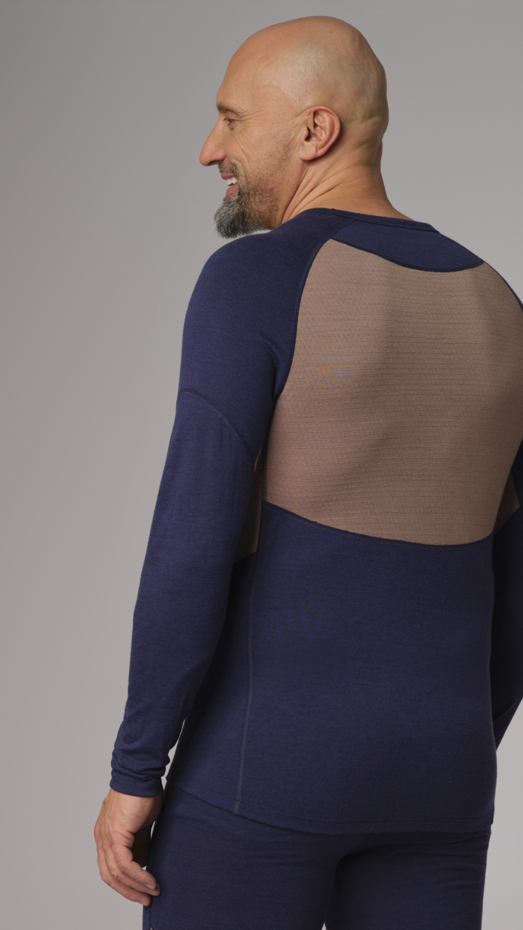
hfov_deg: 17.5
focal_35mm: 69
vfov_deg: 30.6
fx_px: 1701
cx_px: 324
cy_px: 467
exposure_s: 1/125
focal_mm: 80
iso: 125
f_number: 5.6
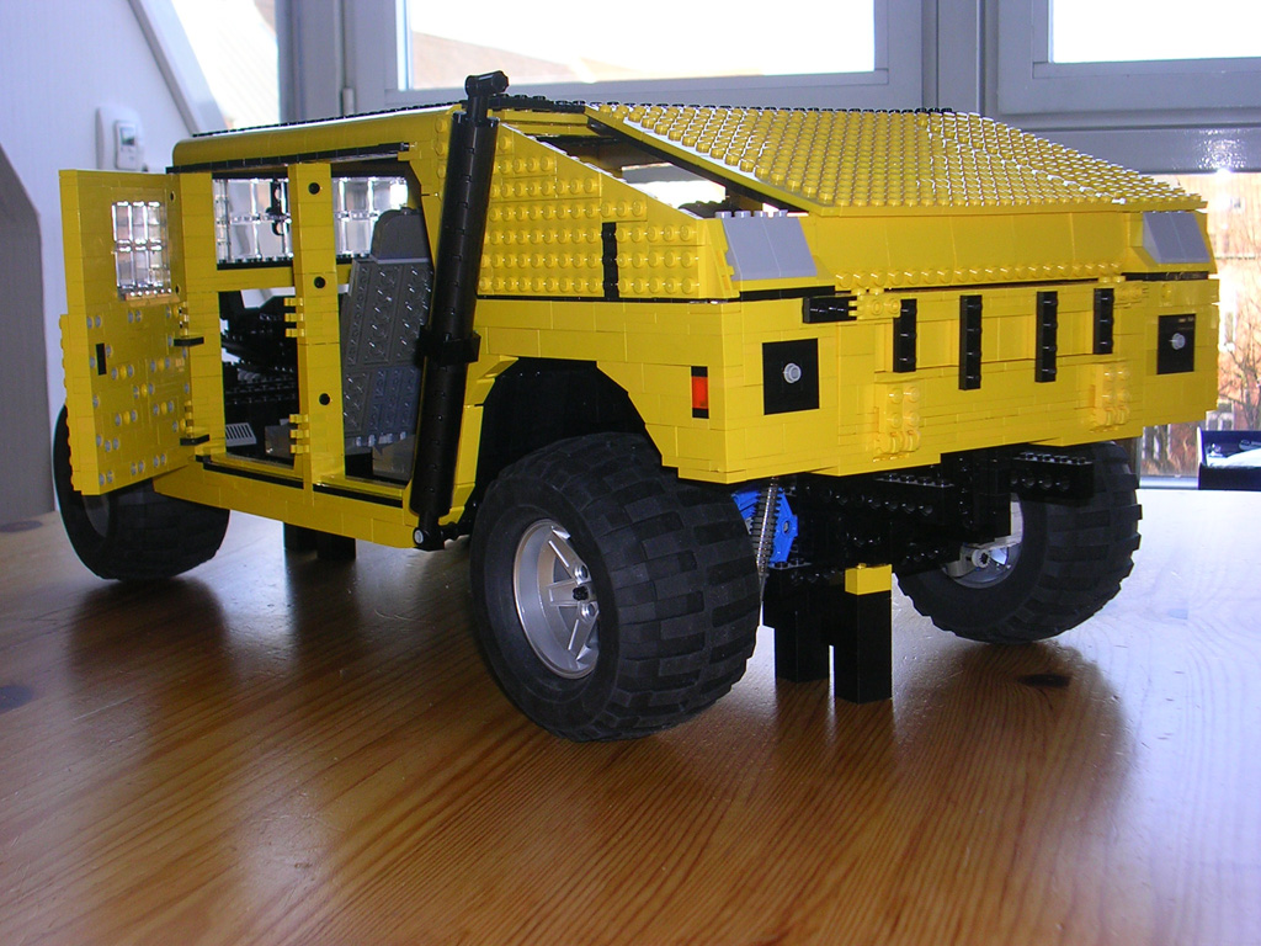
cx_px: 630
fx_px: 1931
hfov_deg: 36.2
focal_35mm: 53
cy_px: 473
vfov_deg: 27.5
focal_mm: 8
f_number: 3.2
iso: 50
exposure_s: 1/60.1
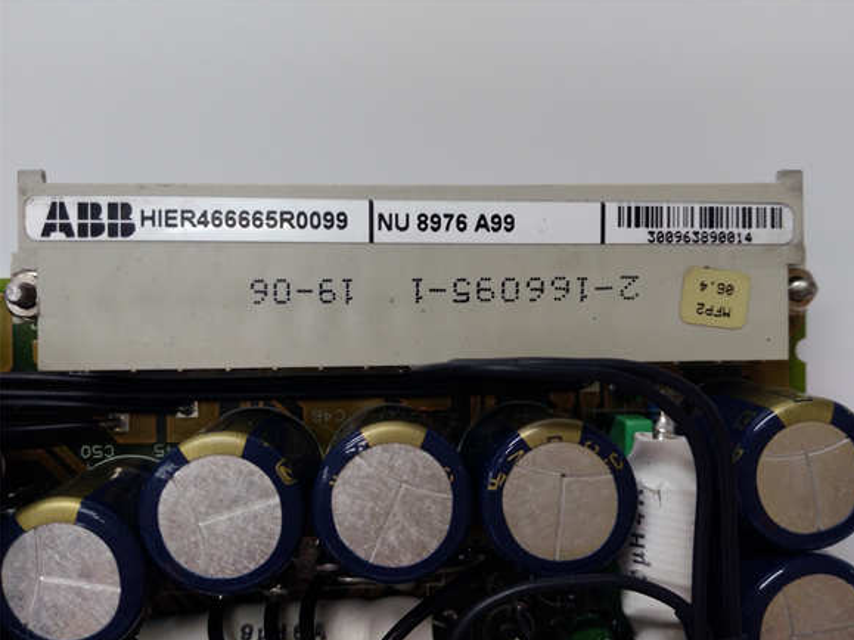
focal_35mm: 28
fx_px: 691
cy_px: 326
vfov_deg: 49.7
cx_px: 441
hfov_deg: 63.4
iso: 261
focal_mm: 3.79
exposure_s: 1/33
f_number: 2
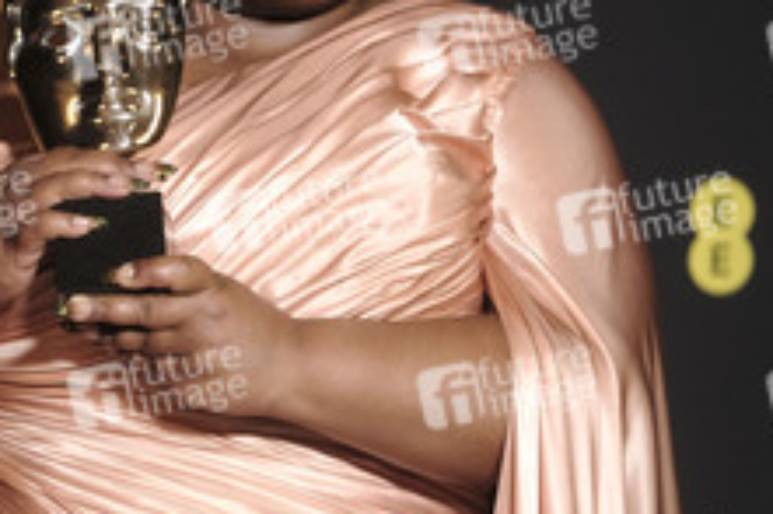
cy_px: 126
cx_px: 205
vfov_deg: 3.6
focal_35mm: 380
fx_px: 8153
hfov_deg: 5.4
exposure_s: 1/250
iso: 1600
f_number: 2.8
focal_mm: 124.3
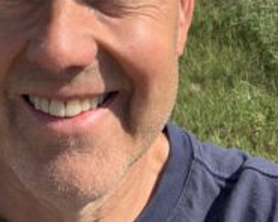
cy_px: -101
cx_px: 45
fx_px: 650
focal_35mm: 79
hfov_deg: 23.7
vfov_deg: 17.6
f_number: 2.2
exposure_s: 1/886
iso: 16
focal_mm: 2.87
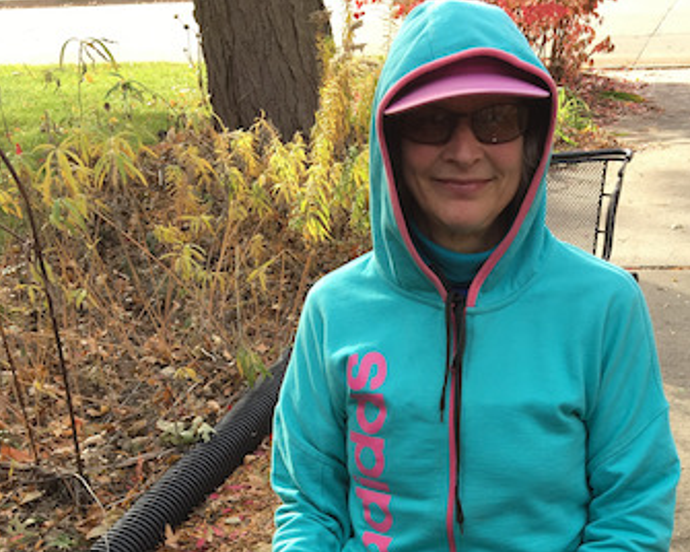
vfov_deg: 26.0
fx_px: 1103
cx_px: 468
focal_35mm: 54
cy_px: 603
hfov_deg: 34.4
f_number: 2.2
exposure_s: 1/158
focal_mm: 4.15
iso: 25
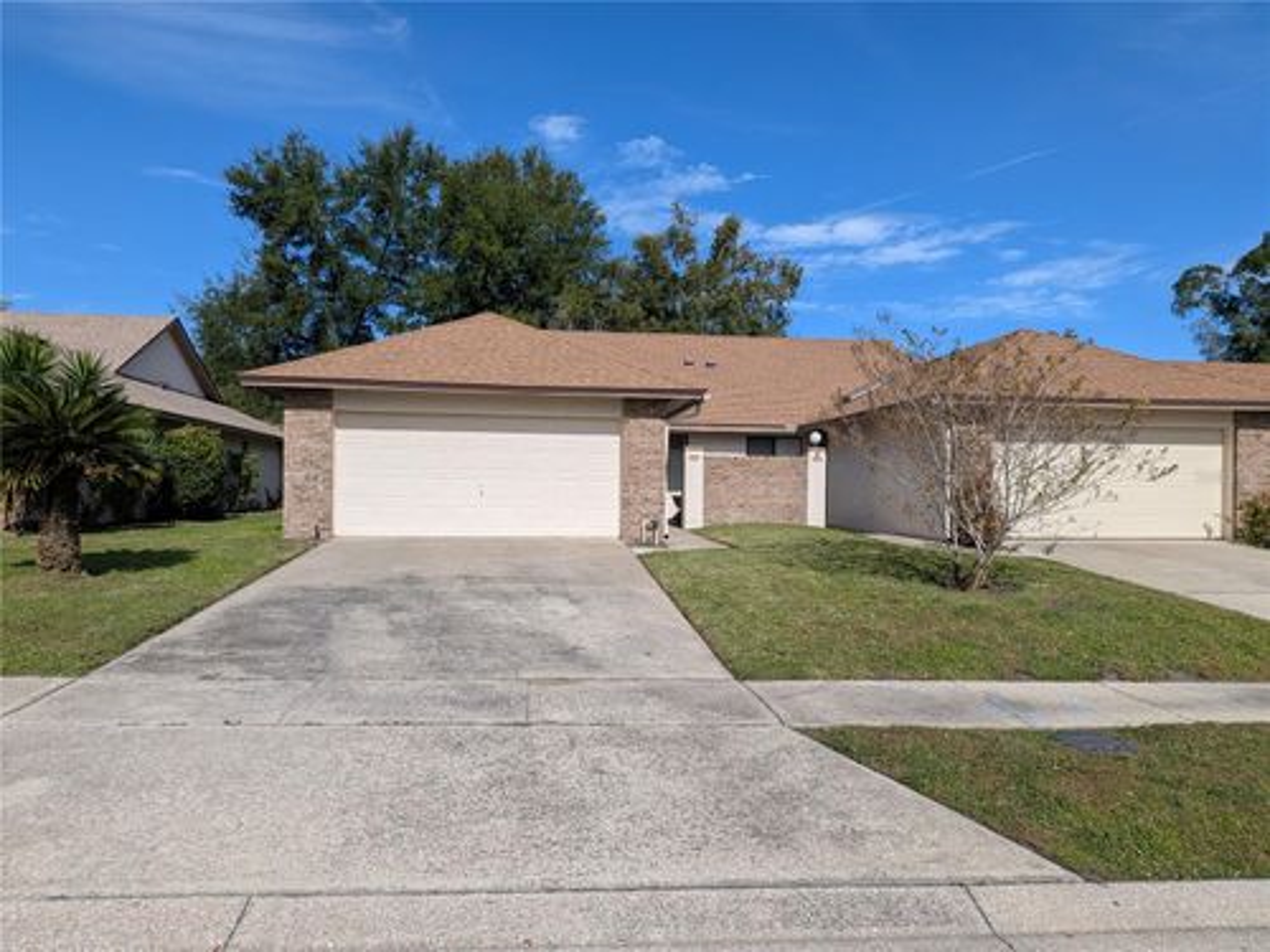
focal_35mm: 24
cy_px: 476
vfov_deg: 56.8
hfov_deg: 71.6
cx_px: 635
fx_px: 881
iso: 33
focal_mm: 4.53
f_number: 1.7
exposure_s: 1/2865
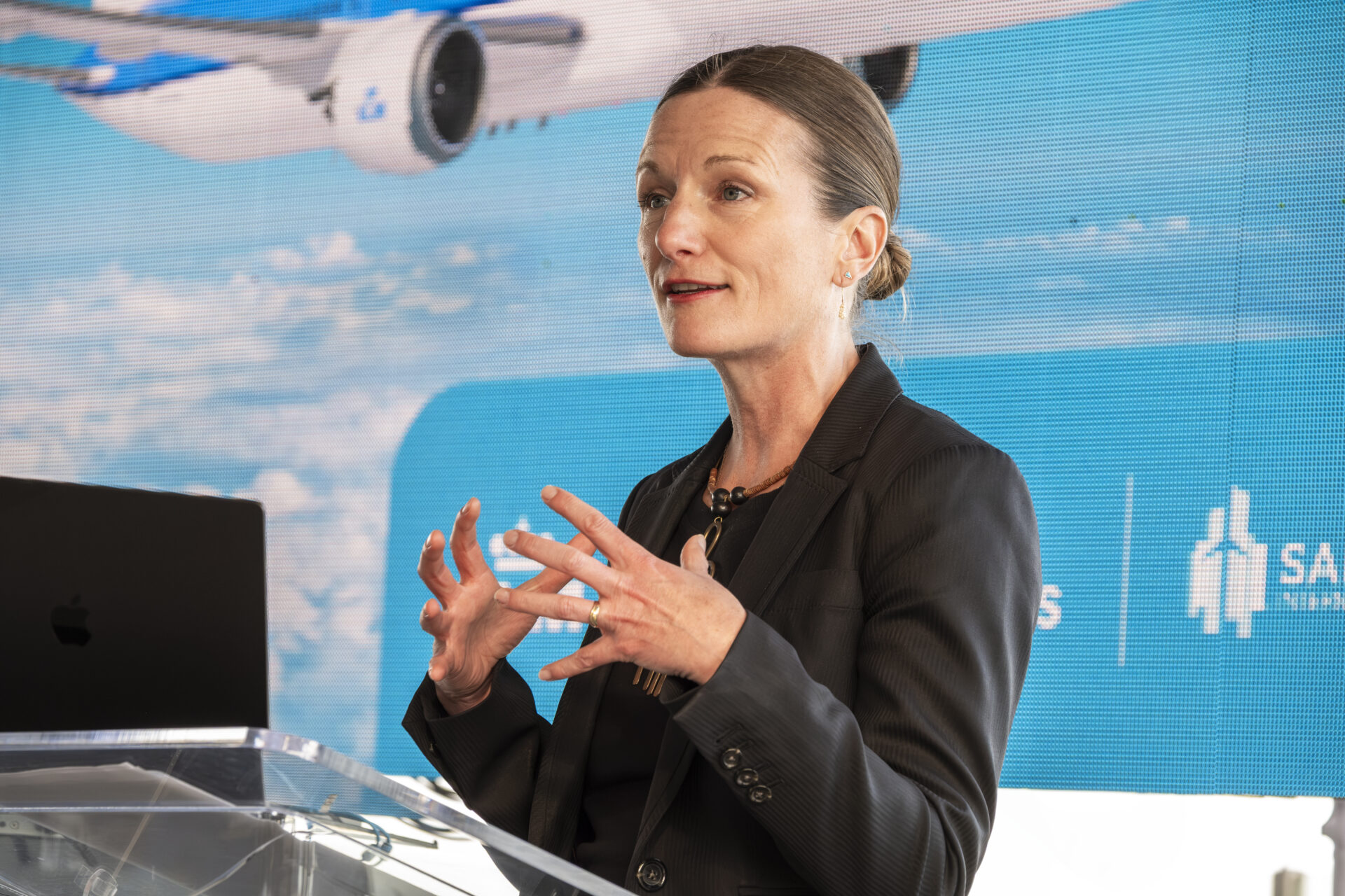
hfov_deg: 11.9
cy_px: 448
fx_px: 6463
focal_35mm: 173
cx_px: 672
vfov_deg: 7.9
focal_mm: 115
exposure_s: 1/420
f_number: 5.6
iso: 1600
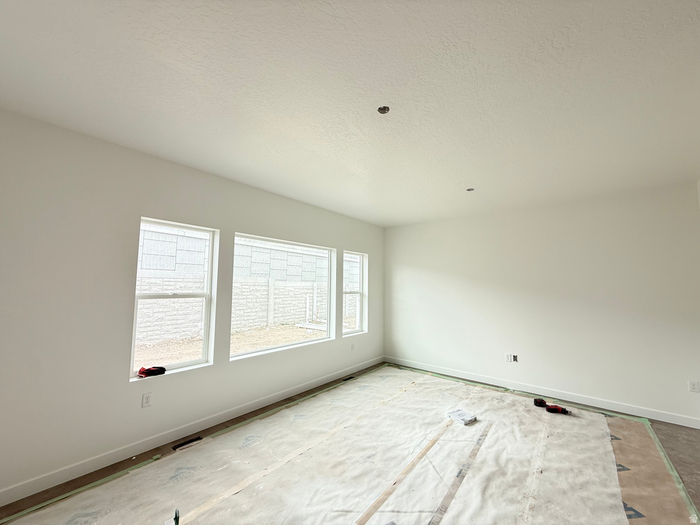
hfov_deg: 102.1
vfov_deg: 85.7
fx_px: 283
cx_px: 350
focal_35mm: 14
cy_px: 262
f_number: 2.2
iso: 80
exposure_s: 1/99
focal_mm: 2.22
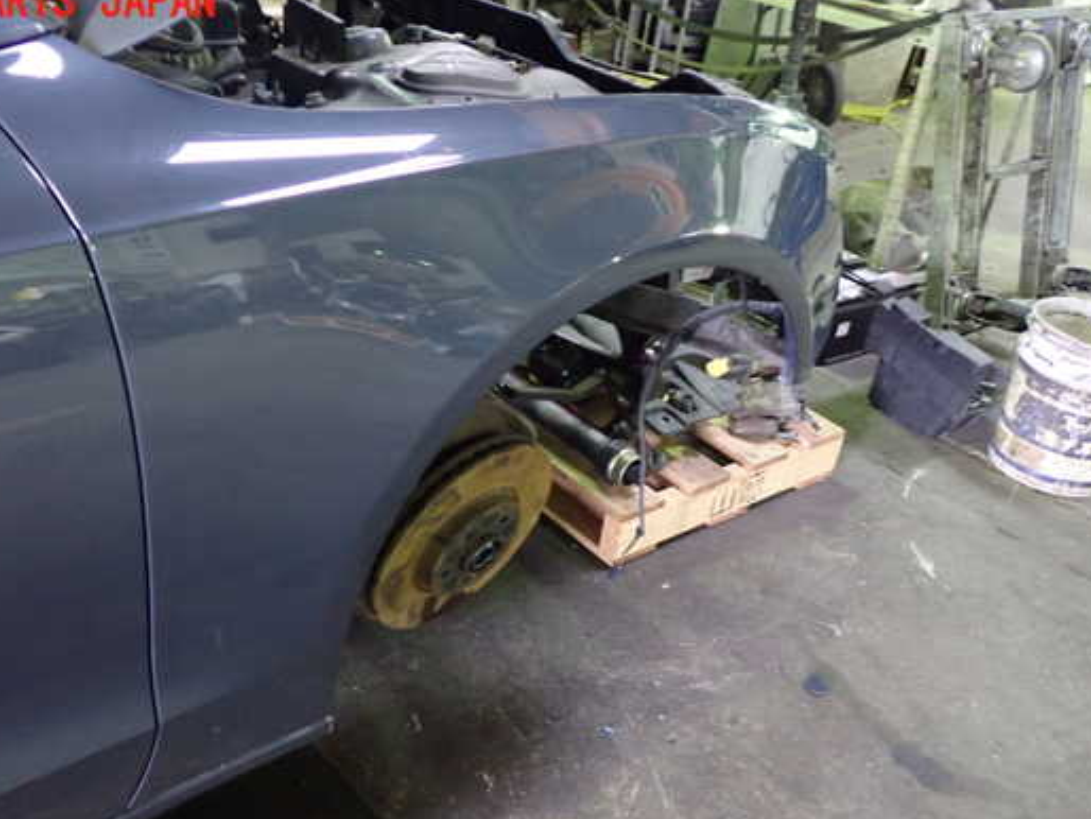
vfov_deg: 40.7
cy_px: 454
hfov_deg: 52.4
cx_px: 467
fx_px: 1104
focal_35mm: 35
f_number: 2.3
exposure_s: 1/20
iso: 800
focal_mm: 5.4
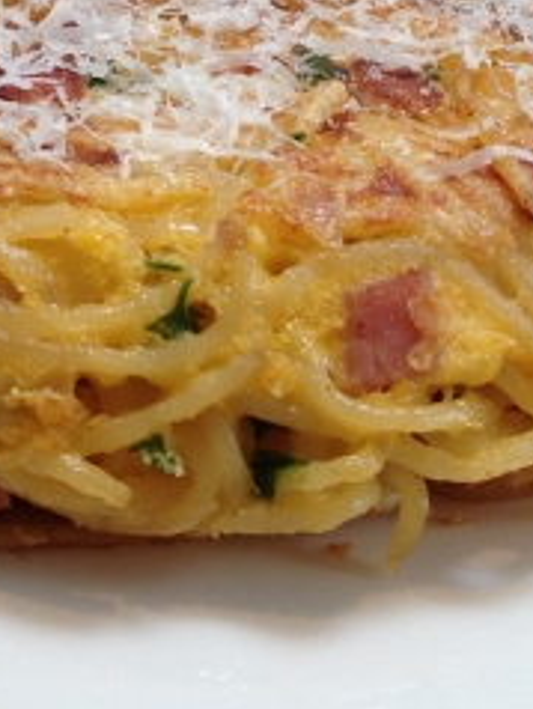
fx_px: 1926
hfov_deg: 15.7
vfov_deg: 20.3
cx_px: 200
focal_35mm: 94
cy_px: 45
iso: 64
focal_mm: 4.28
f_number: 2.4
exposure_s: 1/40
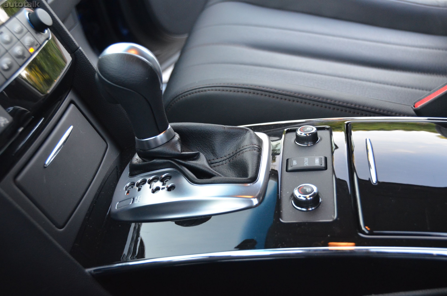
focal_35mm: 48
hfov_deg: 41.2
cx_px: 224
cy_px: 148
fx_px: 595
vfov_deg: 28.0
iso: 1600
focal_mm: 32
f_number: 4
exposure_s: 1/100
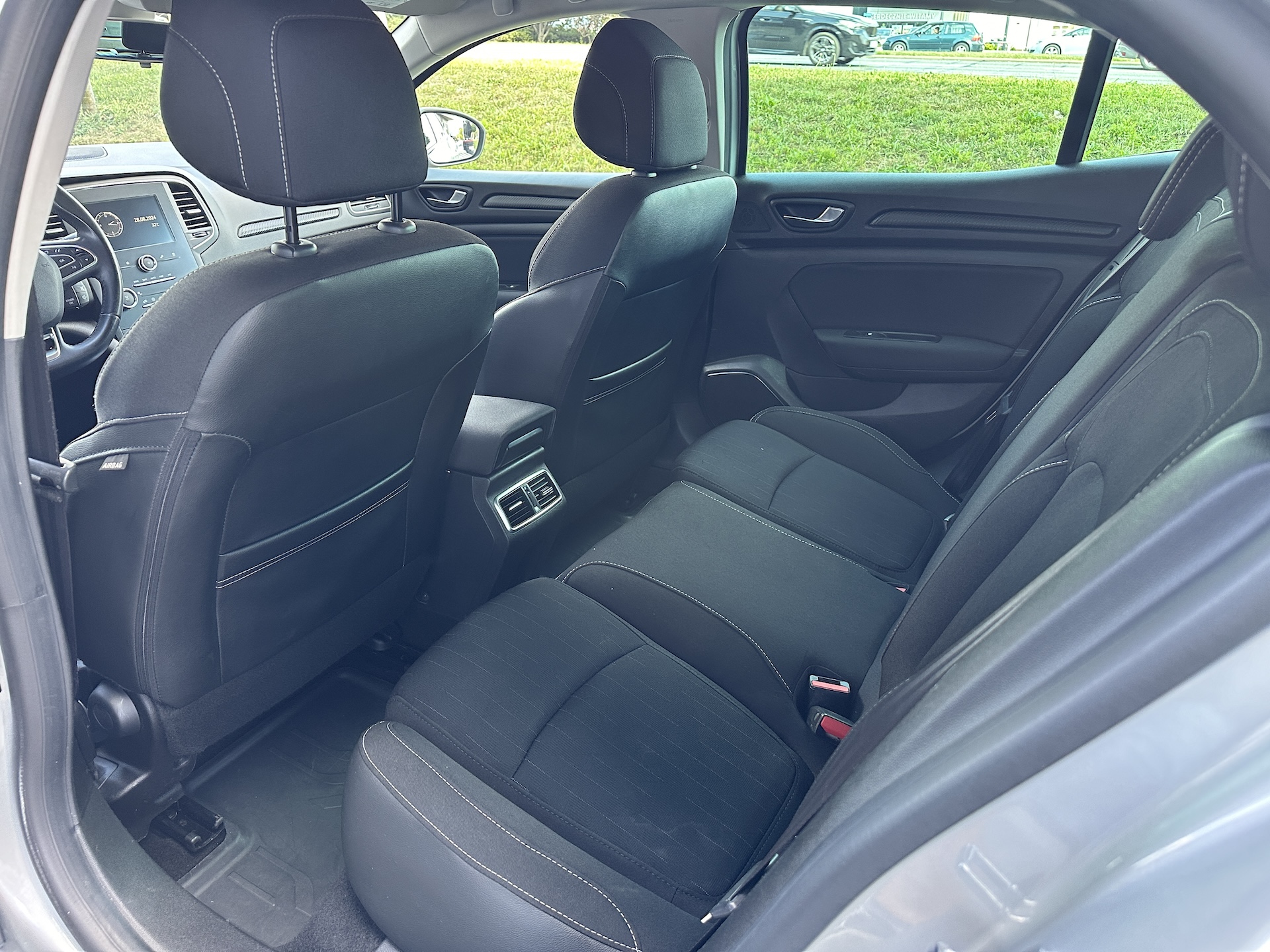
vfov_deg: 56.8
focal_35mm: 24
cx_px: 635
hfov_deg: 71.6
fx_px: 881
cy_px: 476
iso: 250
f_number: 1.78
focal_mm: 6.86
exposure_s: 1/65
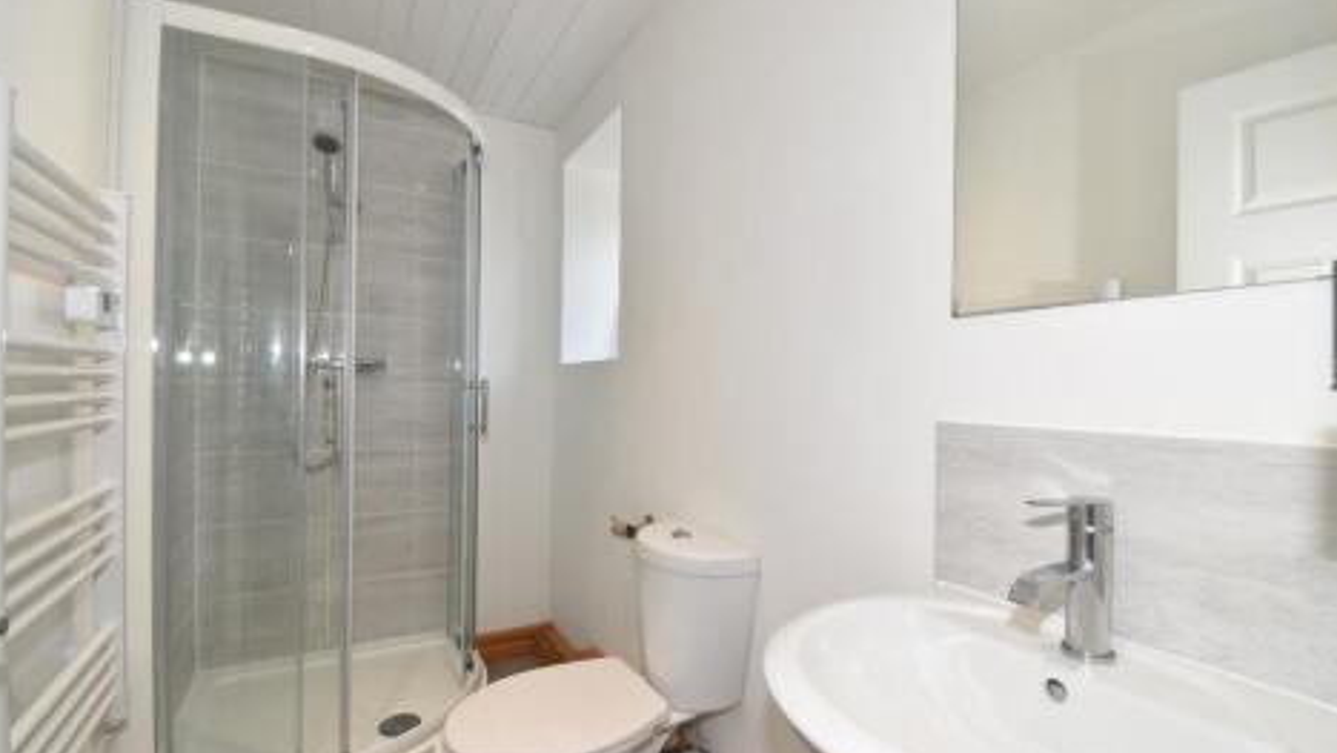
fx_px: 567
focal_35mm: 16
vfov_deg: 67.1
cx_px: 667
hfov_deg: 99.4
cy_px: 394
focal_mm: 10
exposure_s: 1/15
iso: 100
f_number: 6.3
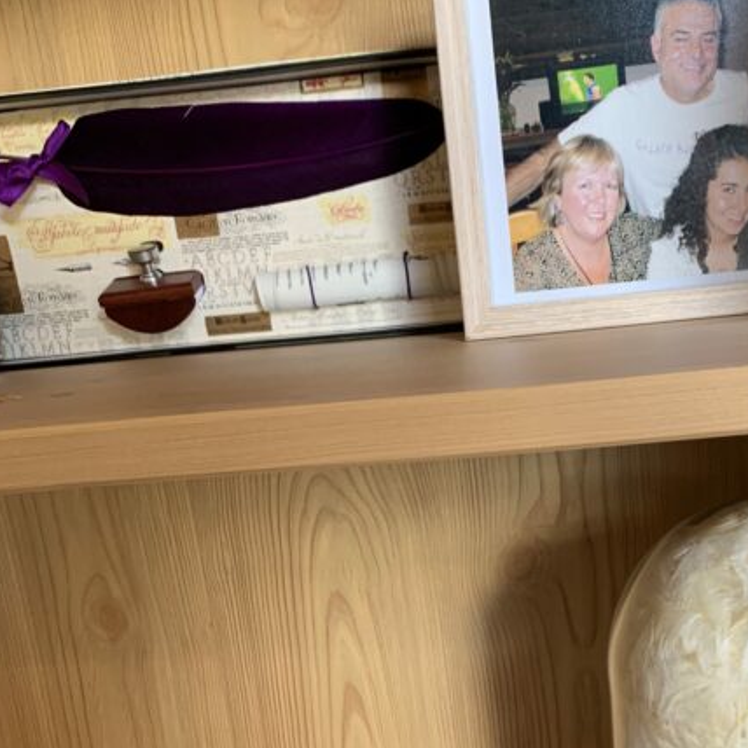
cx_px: 505
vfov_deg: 37.9
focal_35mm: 43
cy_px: 584
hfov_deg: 38.7
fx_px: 1051
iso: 125
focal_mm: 4.25
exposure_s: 1/50
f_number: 1.8
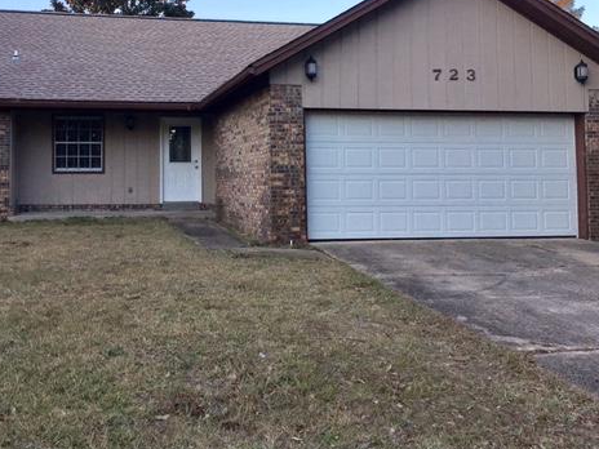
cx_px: 227
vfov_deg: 35.6
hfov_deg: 46.4
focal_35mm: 40
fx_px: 692
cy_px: 146
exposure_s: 1/283
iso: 25
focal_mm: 4.15
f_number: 2.2
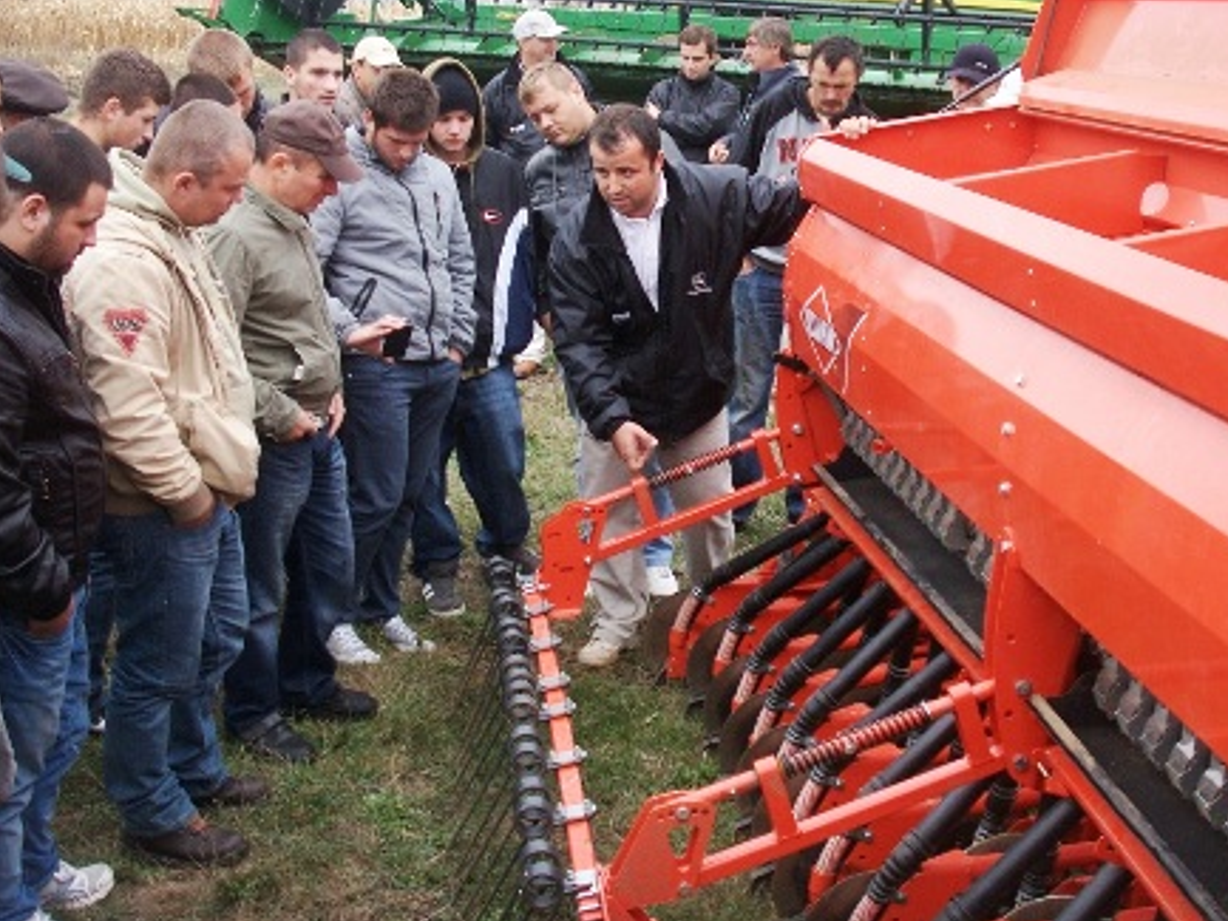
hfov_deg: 40.2
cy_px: 373
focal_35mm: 47
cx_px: 752
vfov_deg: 30.8
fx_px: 1668
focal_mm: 7.7
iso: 50
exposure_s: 1/125
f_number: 3.5
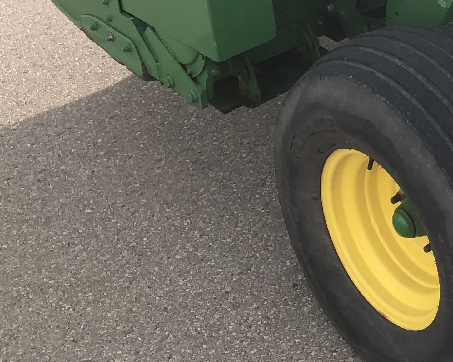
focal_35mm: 76
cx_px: 533
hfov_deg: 23.1
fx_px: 1019
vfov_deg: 19.0
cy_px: -76
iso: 20
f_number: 1.8
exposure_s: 1/666
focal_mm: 3.99
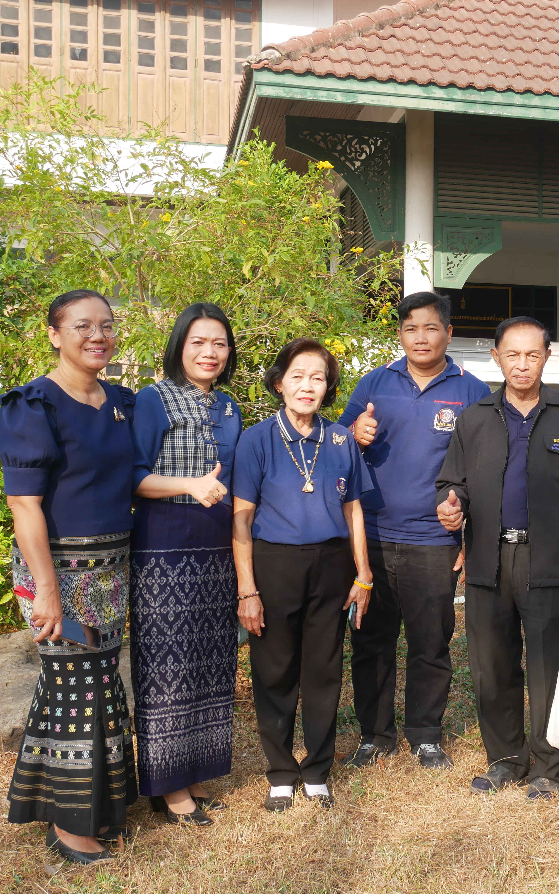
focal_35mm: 49
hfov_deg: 25.1
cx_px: 558
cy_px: 448
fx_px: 1194
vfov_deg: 41.1
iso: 200
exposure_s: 1/160
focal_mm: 17
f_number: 5.6
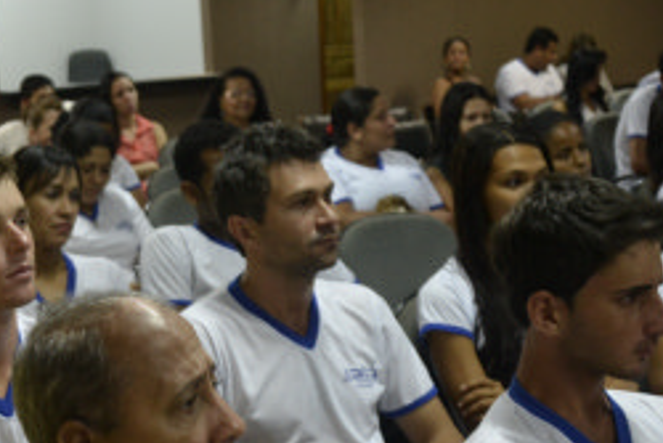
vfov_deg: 17.3
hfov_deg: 25.9
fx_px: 1437
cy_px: 399
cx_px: 244
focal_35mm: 78
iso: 1100
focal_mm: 26
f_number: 3.8
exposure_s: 1/60
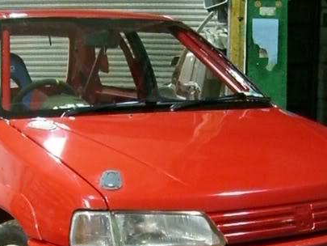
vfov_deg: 19.4
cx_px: 159
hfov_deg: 26.0
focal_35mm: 75
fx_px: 709
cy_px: 203
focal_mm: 6.2
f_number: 2.7
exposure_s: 1/50
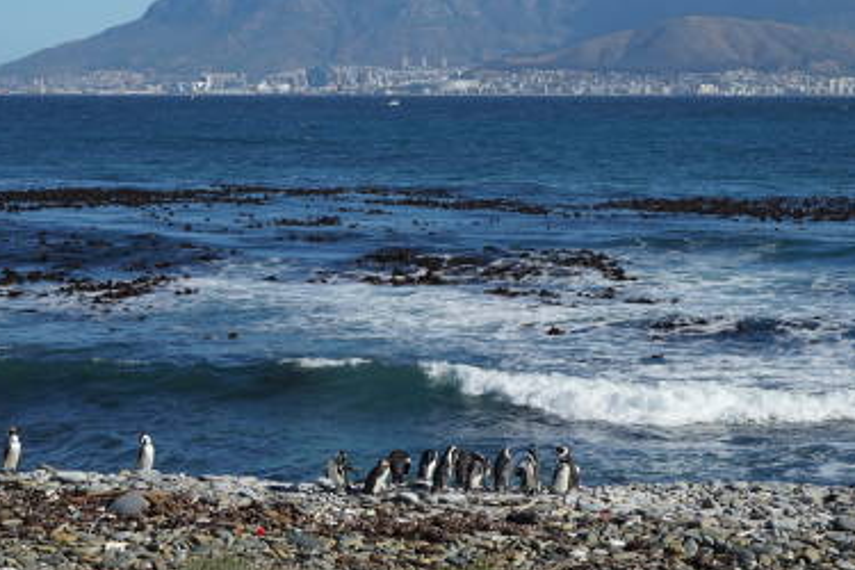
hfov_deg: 19.6
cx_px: 520
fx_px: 2470
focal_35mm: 104
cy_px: 169
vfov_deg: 13.1
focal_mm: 61
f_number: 16
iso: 100
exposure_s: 1/100
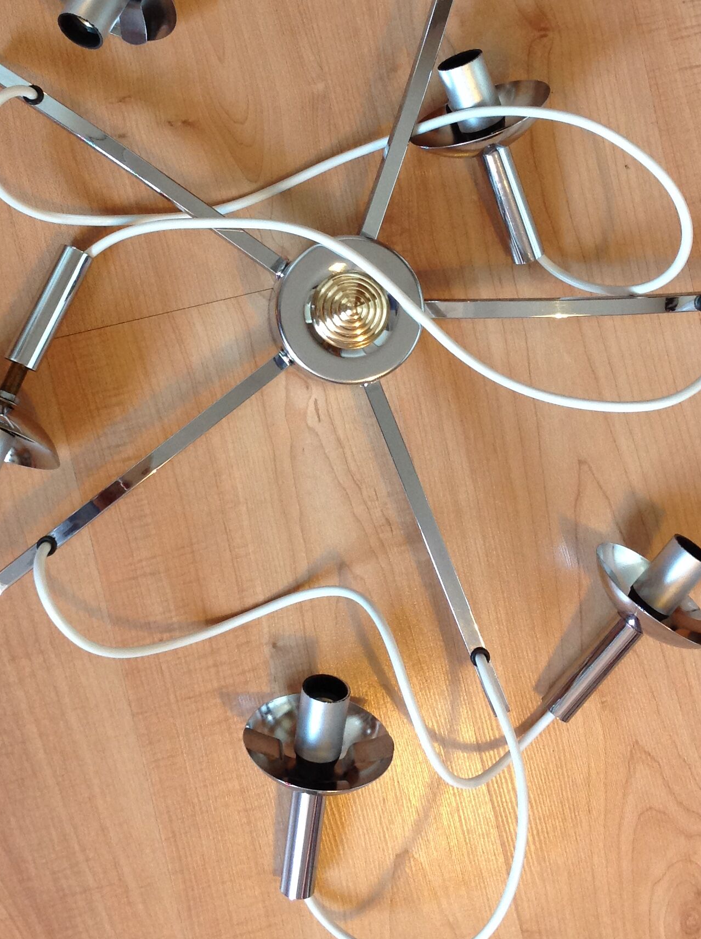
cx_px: 338
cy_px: 333
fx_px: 1435
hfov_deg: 27.4
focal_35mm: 53
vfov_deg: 36.0
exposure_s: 1/15
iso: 100
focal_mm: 4.28
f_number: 2.4
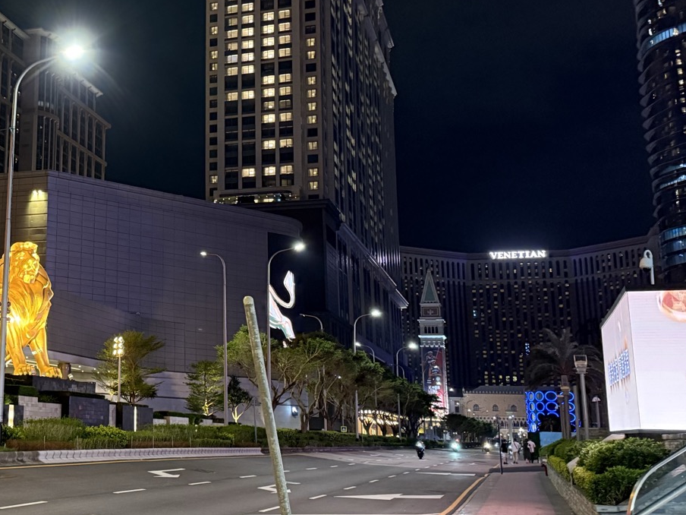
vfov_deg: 28.5
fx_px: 1011
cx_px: 66
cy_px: 196
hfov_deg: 35.3
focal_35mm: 51
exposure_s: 1/45
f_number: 1.78
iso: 800
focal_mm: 6.76
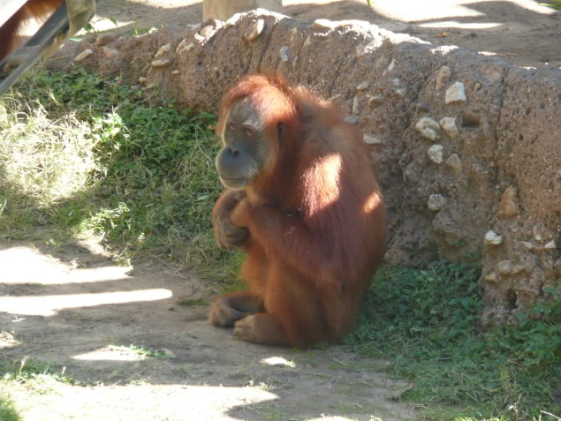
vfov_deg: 5.3
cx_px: 279
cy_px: 211
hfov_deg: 7.0
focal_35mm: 282
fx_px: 4573
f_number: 4.9
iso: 200
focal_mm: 46
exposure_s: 1/80
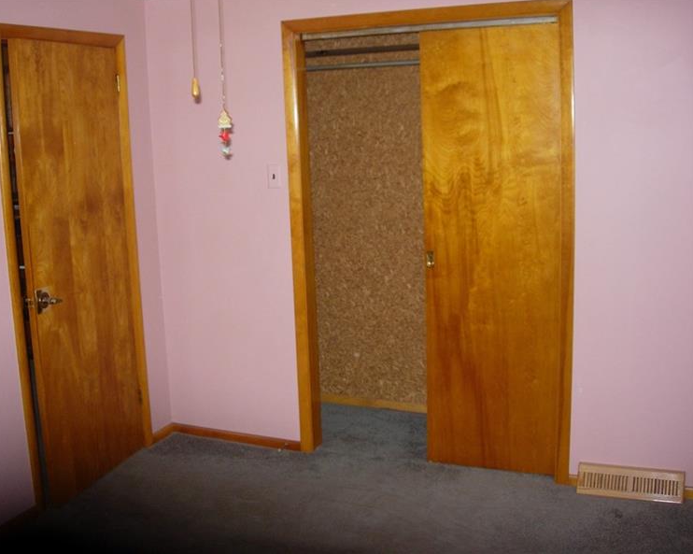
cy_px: 275
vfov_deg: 37.3
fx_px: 820
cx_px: 322
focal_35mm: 40
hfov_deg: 45.8
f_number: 2.8
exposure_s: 1/102
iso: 125
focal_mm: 7.8
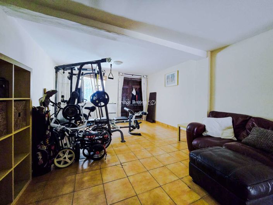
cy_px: 102
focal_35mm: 13
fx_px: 102
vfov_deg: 89.9
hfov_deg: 106.2
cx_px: 136
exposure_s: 1/50
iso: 320
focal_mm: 2.2
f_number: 2.2
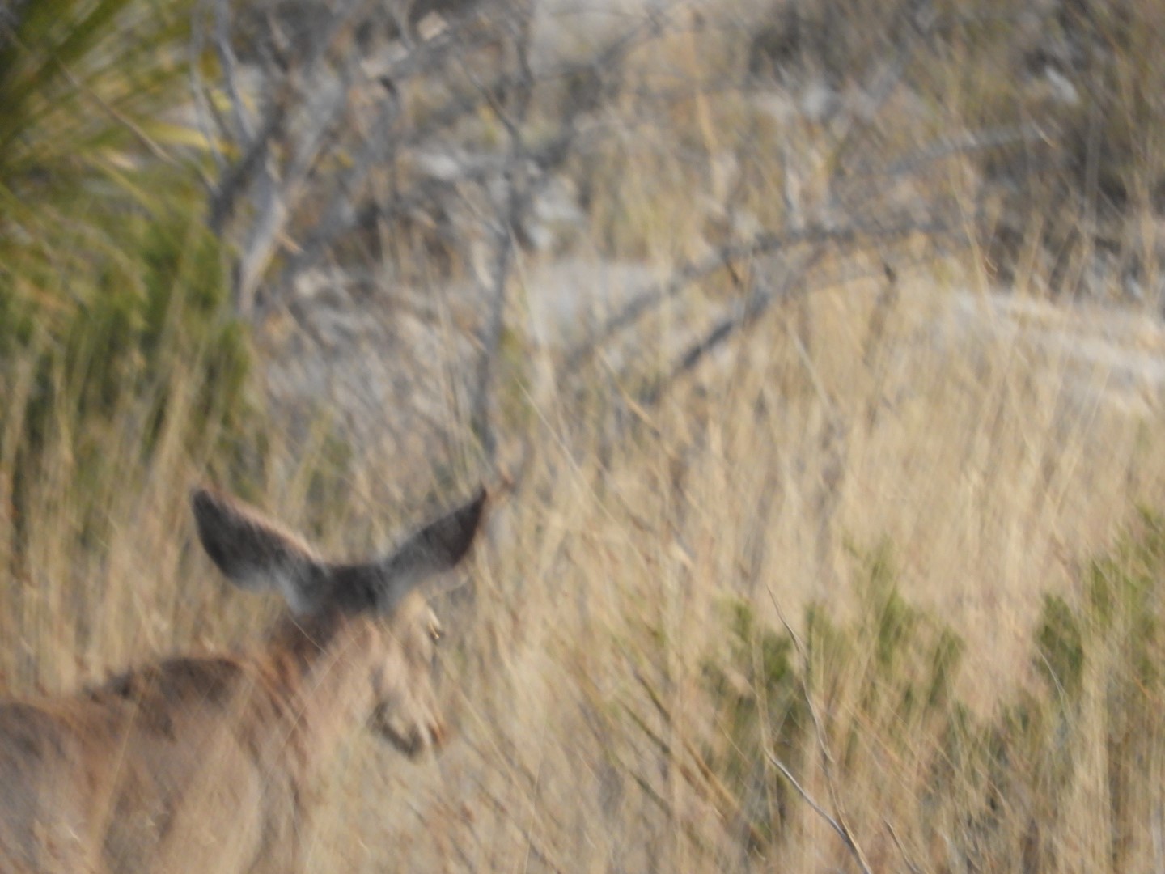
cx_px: 582
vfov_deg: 1.4
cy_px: 437
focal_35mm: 1100
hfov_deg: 1.8
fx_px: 37020
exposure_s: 1/100
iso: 400
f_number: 5.6
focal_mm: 197.1
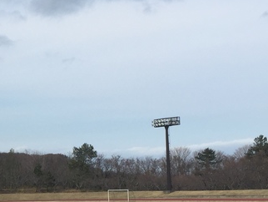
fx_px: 697
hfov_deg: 20.7
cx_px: -28
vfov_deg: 16.4
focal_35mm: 90
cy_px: 149
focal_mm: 4.15
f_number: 2.2
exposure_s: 1/2083
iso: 32
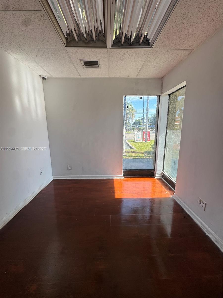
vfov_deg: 102.1
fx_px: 120
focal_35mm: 14
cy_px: 149
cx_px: 112
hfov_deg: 85.7
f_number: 2.2
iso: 40
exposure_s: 1/325
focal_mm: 2.22
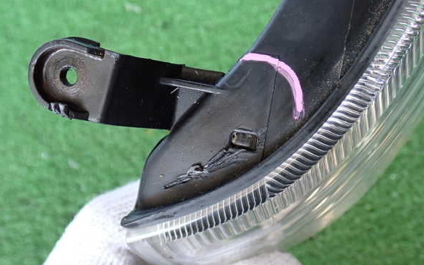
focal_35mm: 39
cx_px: 215
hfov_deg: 50.4
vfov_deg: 32.8
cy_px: 123
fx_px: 451
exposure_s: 1/40
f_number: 2.5
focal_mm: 6.37
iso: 400
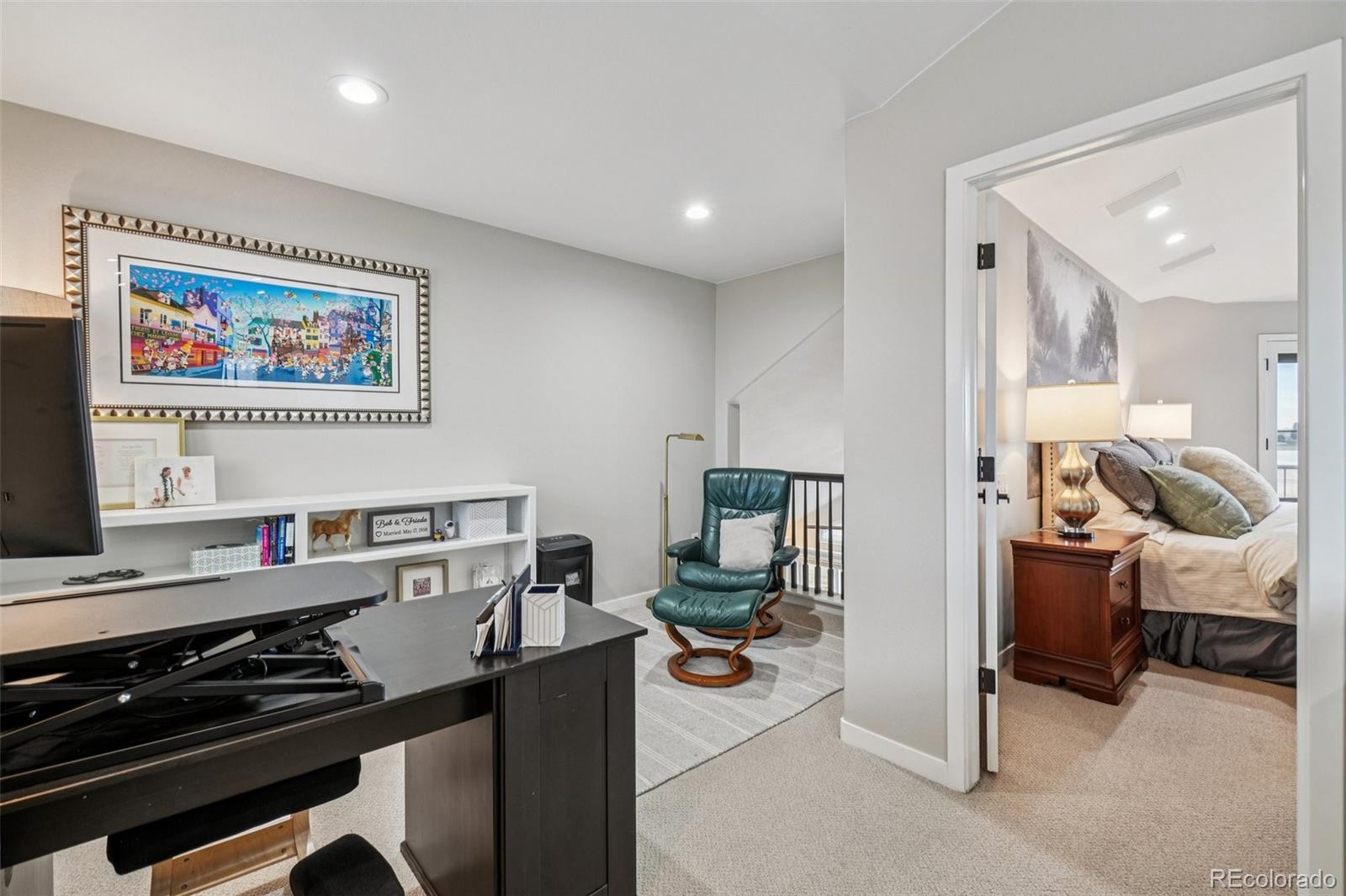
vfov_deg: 77.3
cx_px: 673
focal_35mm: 15
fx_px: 561
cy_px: 448
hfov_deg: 100.4
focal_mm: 10
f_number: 8
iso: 400
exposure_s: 1/10
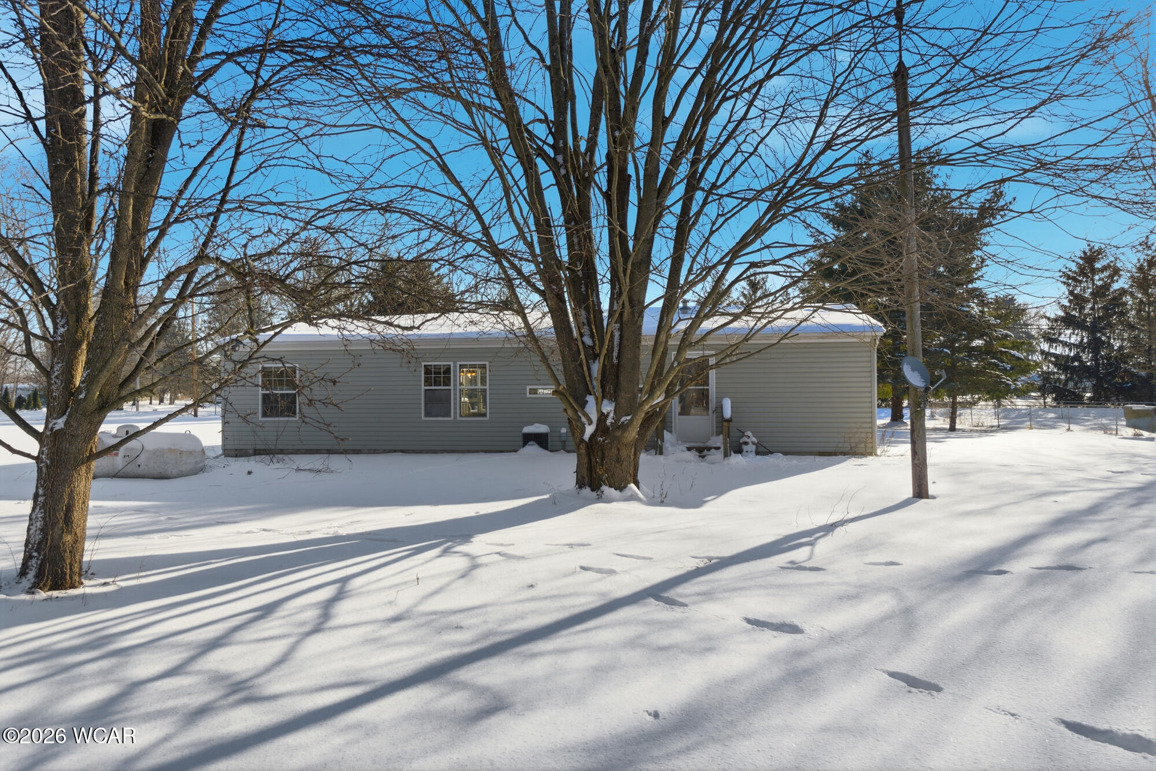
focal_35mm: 24
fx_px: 771
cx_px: 578
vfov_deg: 53.1
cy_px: 386
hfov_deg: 73.7
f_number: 4
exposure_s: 1/4000
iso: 100
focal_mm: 16
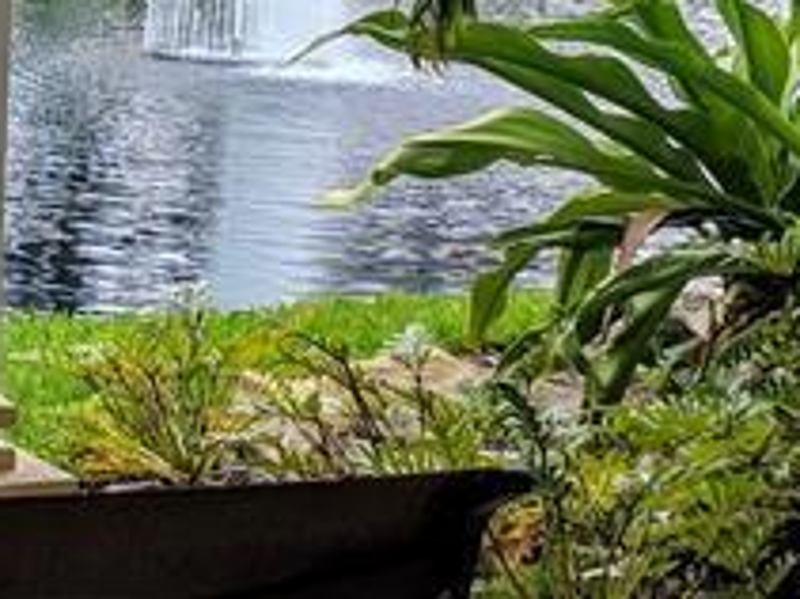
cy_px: 110
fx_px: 2887
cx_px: -220
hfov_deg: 15.1
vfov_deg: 11.8
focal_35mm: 125
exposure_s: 1/1825
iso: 44
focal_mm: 4.67
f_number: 2
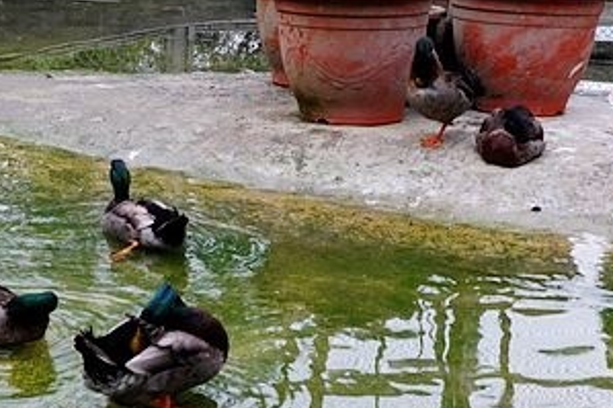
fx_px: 1481
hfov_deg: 23.4
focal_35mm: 87
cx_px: 357
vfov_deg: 15.6
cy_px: 325
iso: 200
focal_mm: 14.99
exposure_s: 1/40
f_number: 4
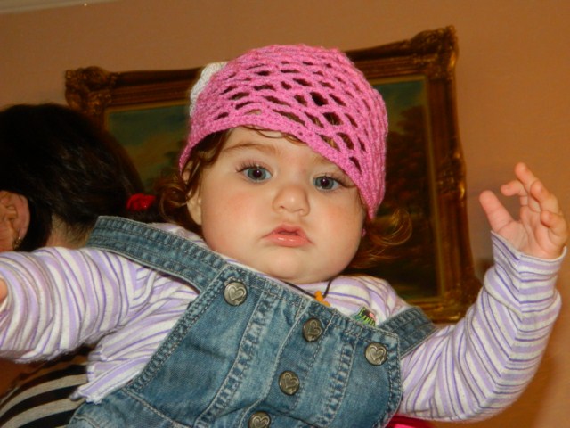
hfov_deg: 27.8
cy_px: 214
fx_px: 1153
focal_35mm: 70
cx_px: 285
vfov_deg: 21.0
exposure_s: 1/30
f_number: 4
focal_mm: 12.6
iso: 200
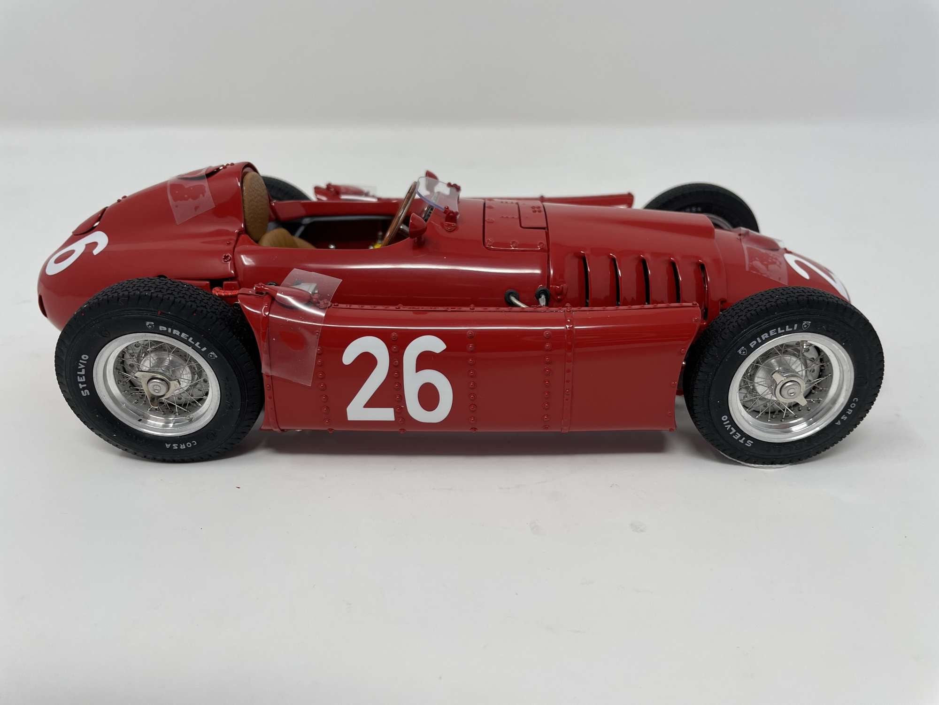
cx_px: 470
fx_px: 705
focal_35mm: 26
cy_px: 352
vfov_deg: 53.1
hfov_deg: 67.3
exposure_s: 1/235
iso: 32
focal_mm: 4.2
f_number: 1.6
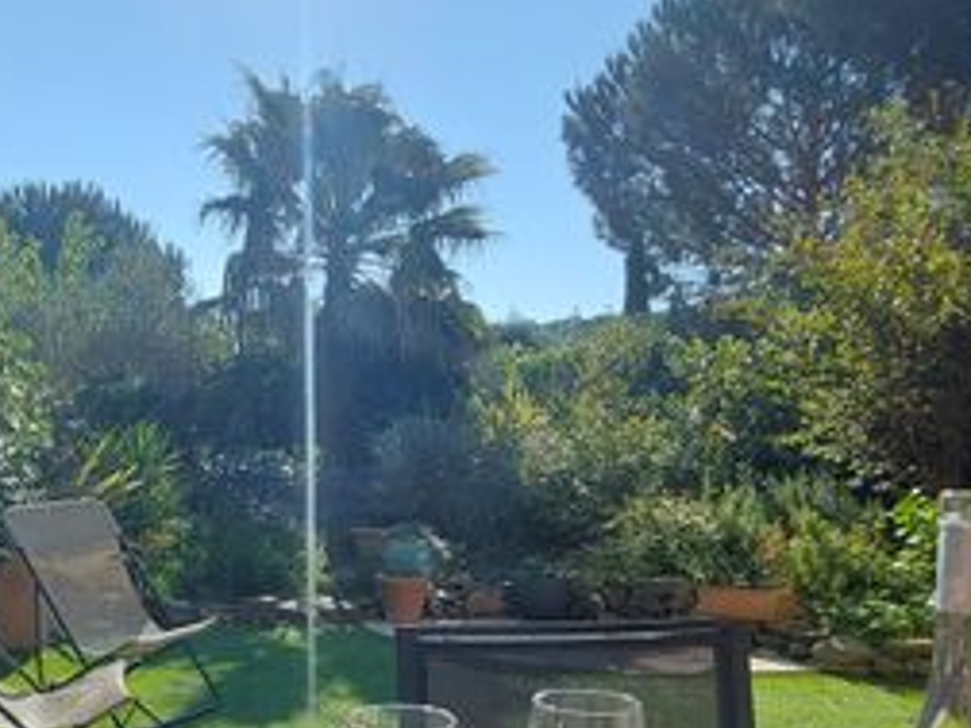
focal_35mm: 31
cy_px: 551
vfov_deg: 43.9
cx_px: 304
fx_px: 870
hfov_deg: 56.8
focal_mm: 1.74
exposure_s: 1/1711
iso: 50
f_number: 2.2
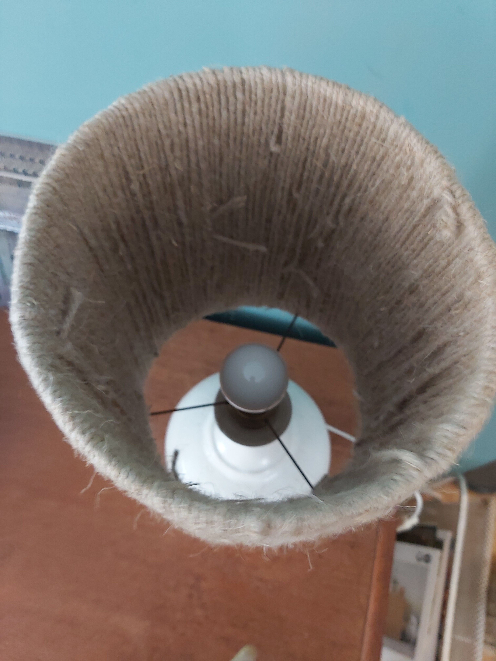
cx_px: 248
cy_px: 330
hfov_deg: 53.1
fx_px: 497
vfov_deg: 67.3
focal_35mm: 26
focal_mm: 3.92
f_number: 1.7
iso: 800
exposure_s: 1/20
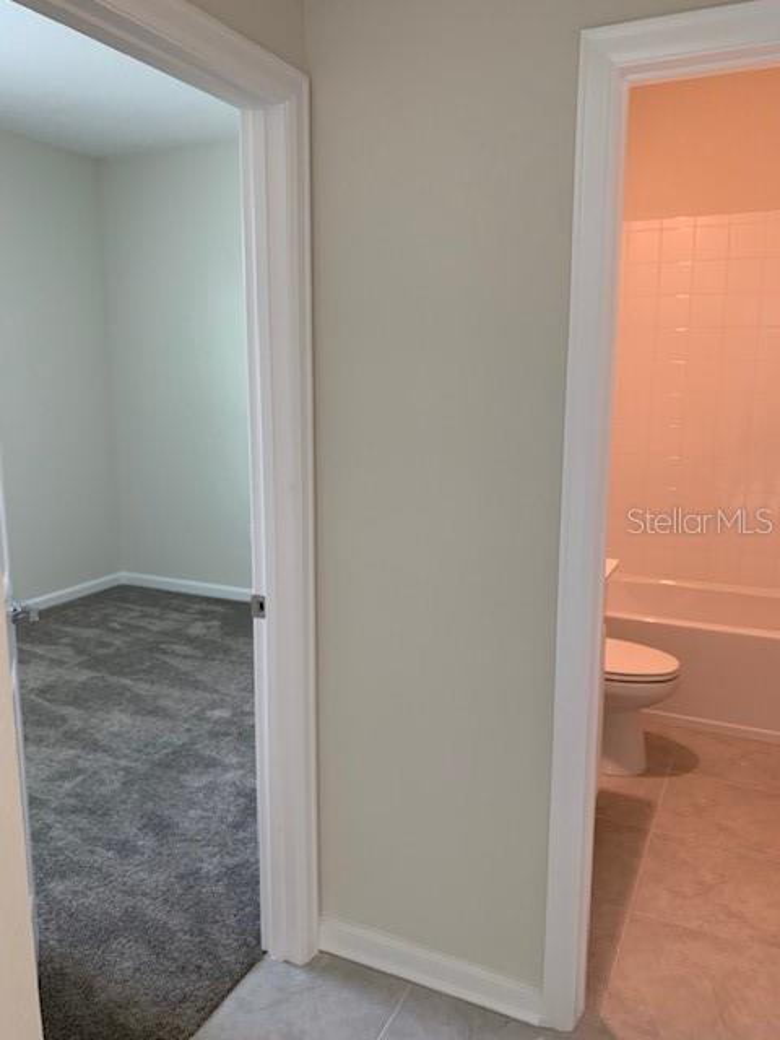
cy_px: 520
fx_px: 781
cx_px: 390
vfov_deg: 67.3
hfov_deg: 53.1
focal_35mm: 26
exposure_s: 1/60
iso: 100
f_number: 1.8
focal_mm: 4.25
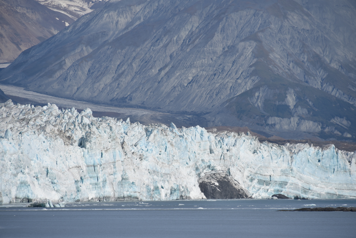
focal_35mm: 300
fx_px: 2967
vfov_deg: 4.6
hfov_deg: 6.9
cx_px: 178
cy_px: 119
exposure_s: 1/640
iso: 100
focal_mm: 300
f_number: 9
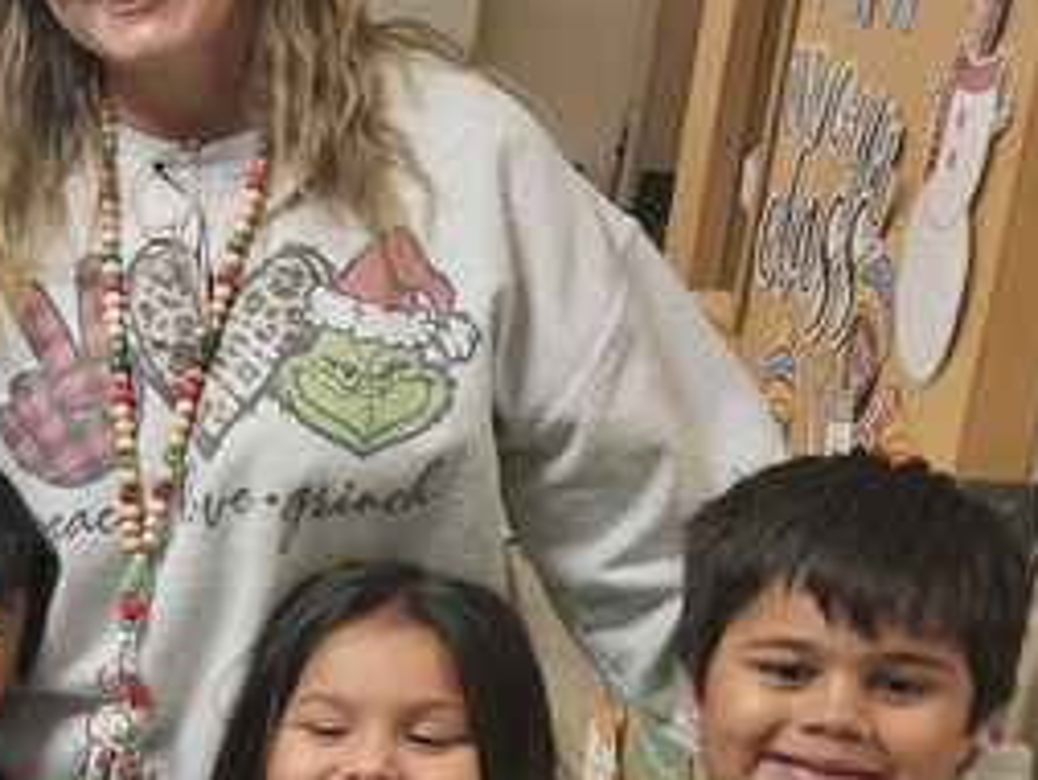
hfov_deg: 18.0
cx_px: -652
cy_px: 751
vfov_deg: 15.7
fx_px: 2790
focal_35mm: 93
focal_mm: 5.4
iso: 320
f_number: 1.8
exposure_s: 1/120
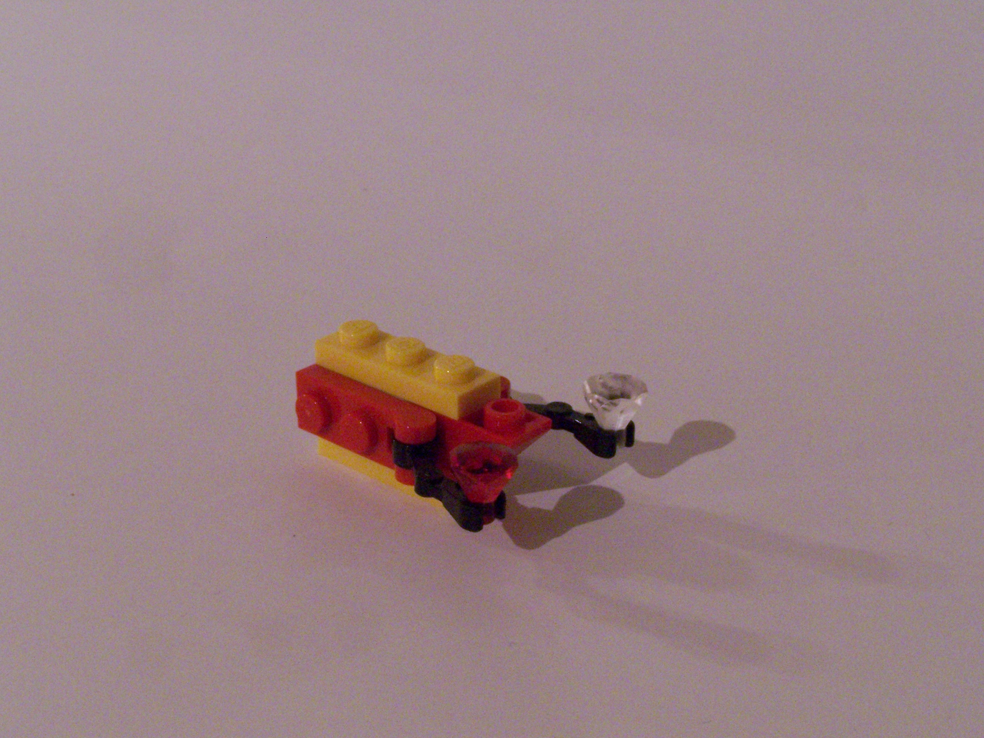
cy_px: 369
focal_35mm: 64
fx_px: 1819
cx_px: 492
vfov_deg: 22.9
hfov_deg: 30.3
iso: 400
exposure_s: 1/4
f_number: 8
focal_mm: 10.7
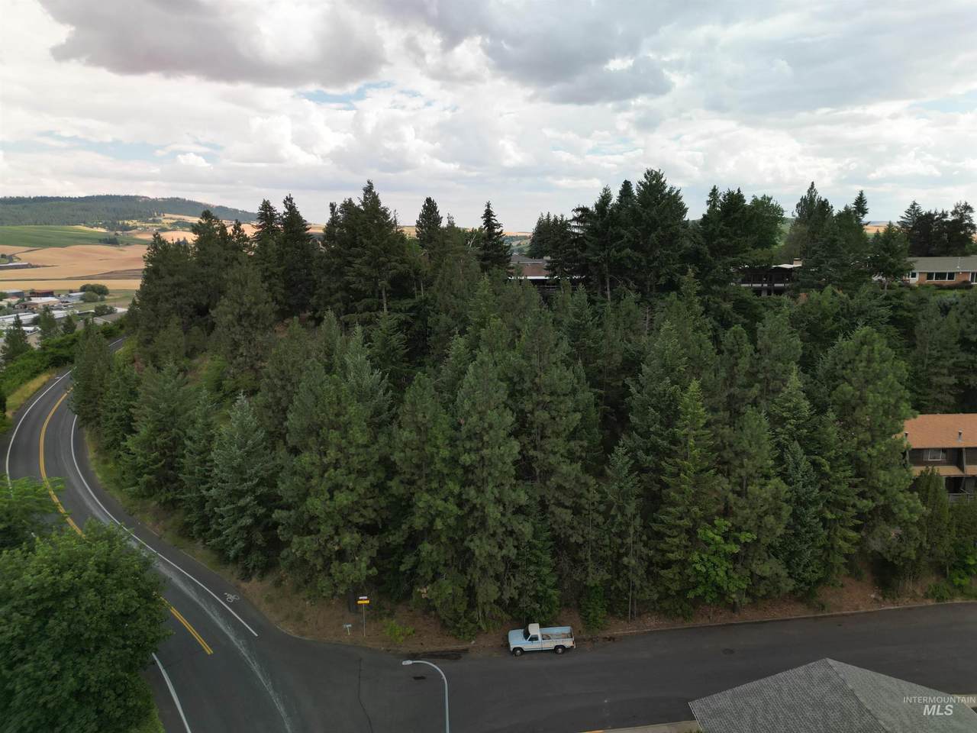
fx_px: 677
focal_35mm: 24
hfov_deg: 71.6
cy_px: 366
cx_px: 488
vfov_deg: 56.8
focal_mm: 6.72
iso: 100
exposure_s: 1/160
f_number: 1.7
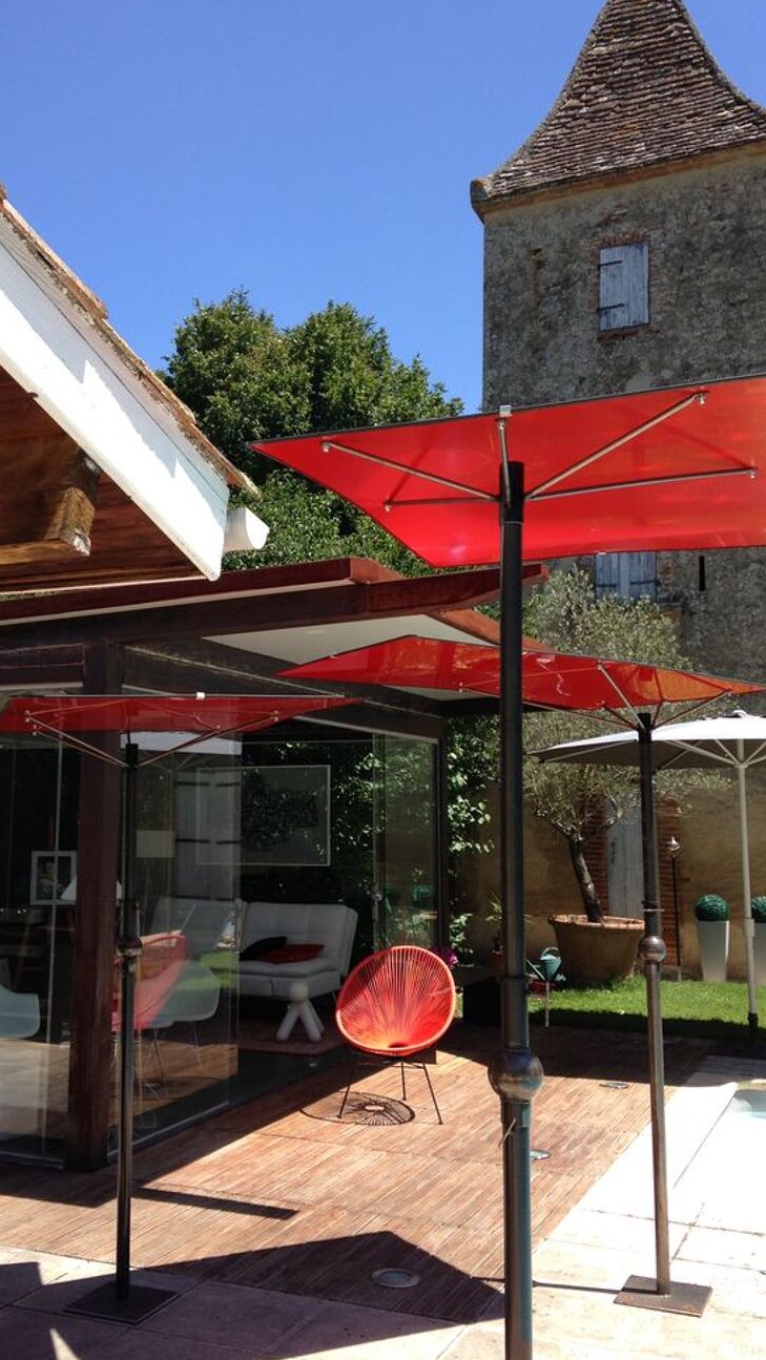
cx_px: 291
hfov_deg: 31.9
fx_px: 1335
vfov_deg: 54.0
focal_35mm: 37
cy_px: 673
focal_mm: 4.12
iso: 50
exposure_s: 1/903
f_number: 2.4
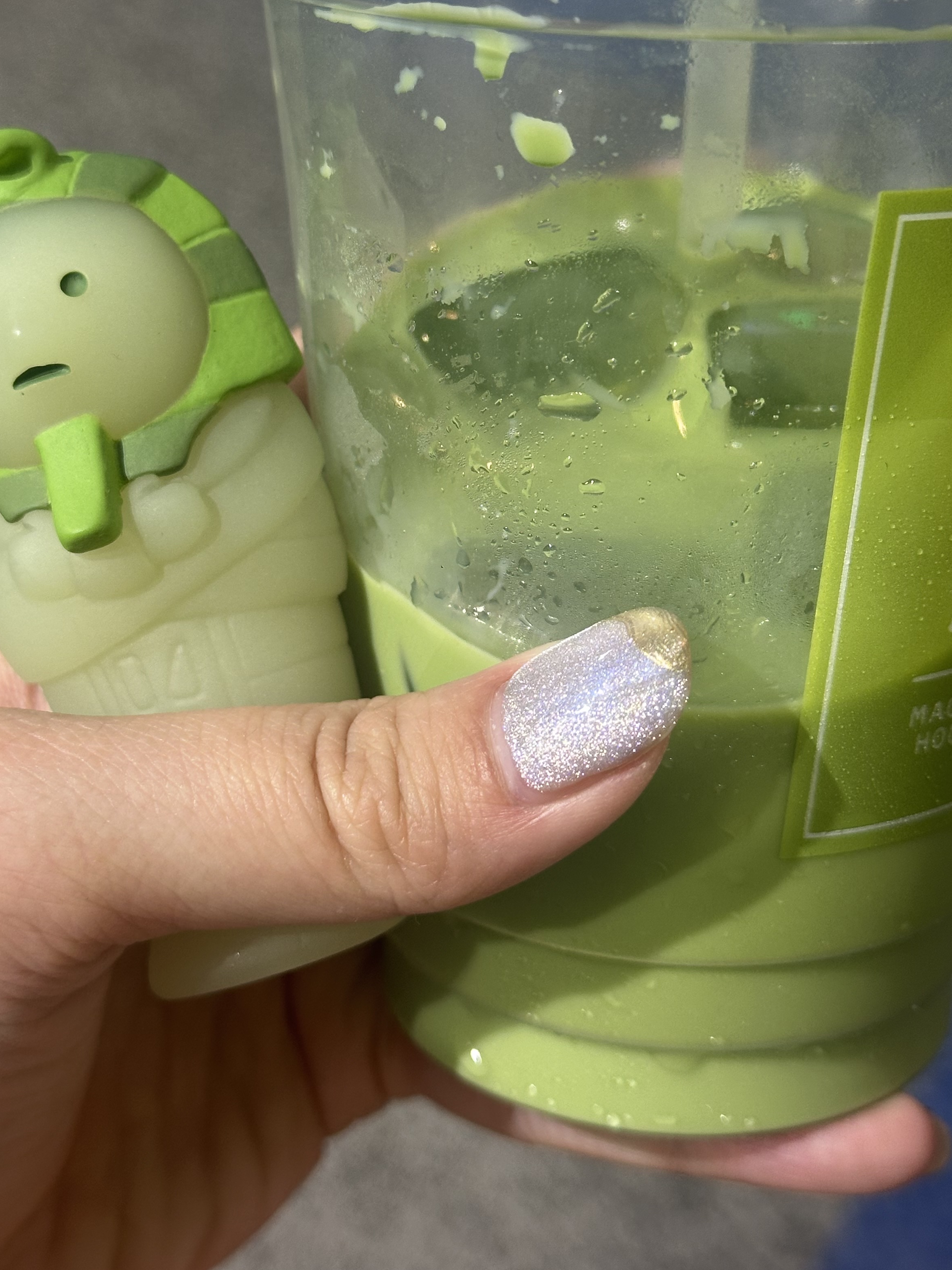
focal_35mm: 62
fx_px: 2274
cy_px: 487
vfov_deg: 31.1
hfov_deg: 23.6
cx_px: 424
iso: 80
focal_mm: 6.86
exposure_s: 1/60
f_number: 1.78
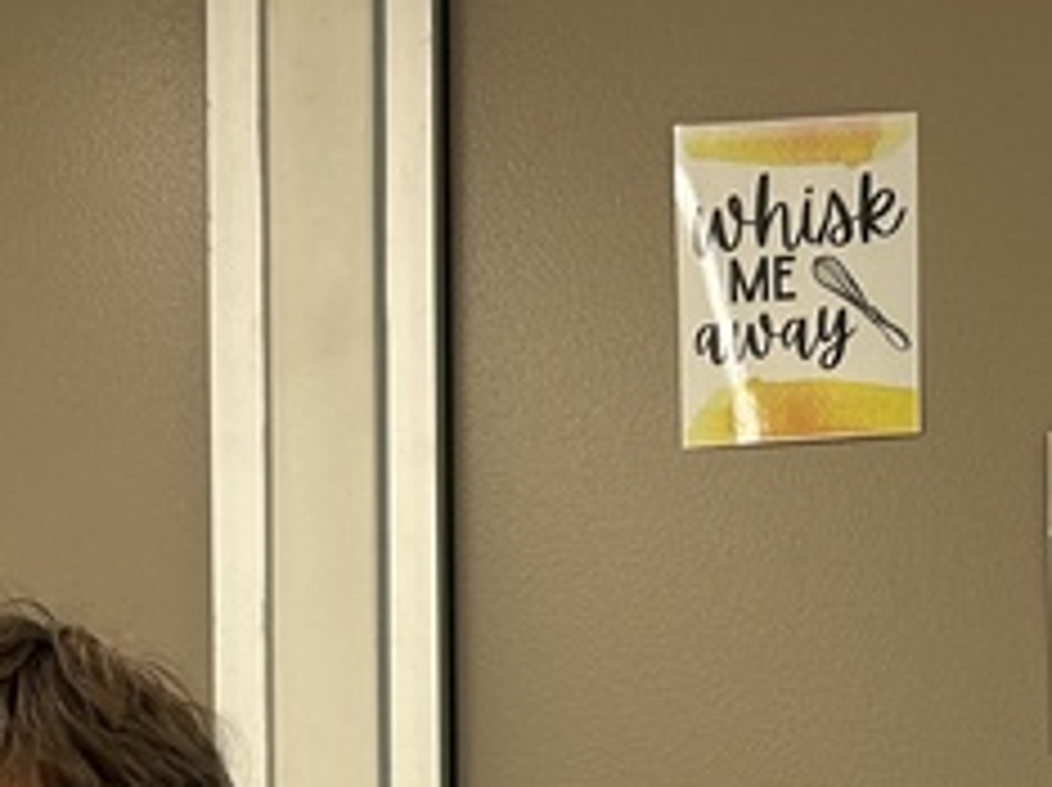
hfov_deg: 17.3
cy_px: 1210
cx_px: 629
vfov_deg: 12.3
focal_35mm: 114
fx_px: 3461
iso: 50
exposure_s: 1/61
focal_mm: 5.7
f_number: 1.5
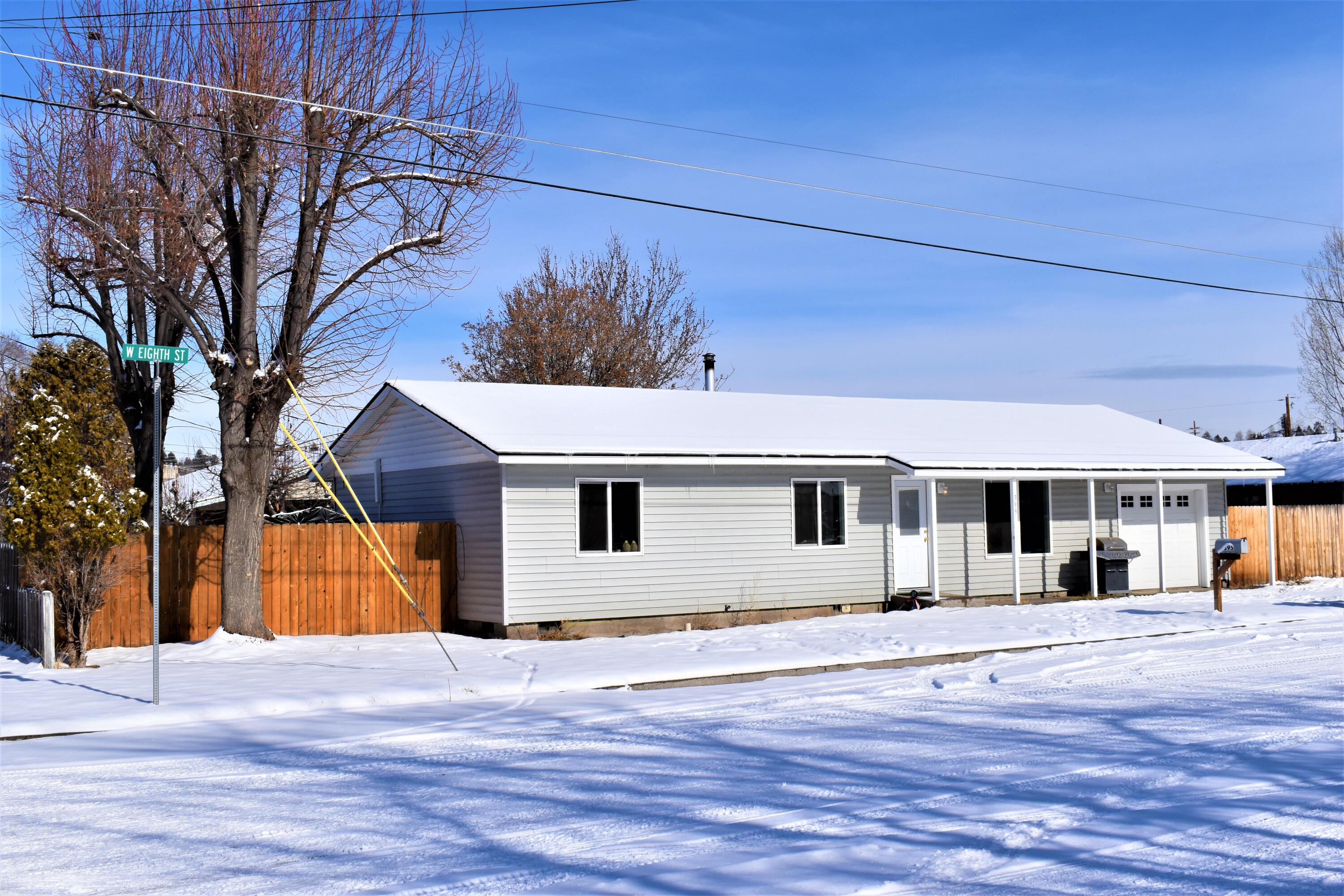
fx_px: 1400
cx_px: 672
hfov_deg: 51.3
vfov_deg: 35.5
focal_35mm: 38
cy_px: 448
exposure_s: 1/640
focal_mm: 25
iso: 200
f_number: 13
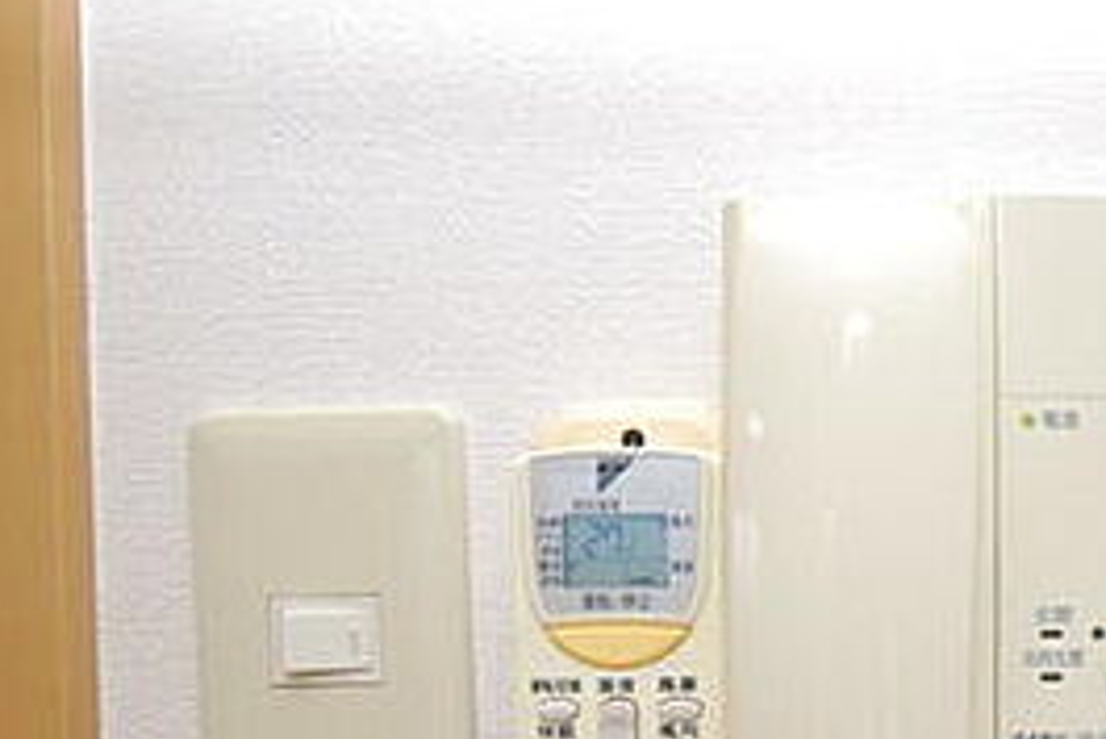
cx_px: 881
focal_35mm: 34
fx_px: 1045
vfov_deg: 37.7
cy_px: 580
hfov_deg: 52.3
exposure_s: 1/60
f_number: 4
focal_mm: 10
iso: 200
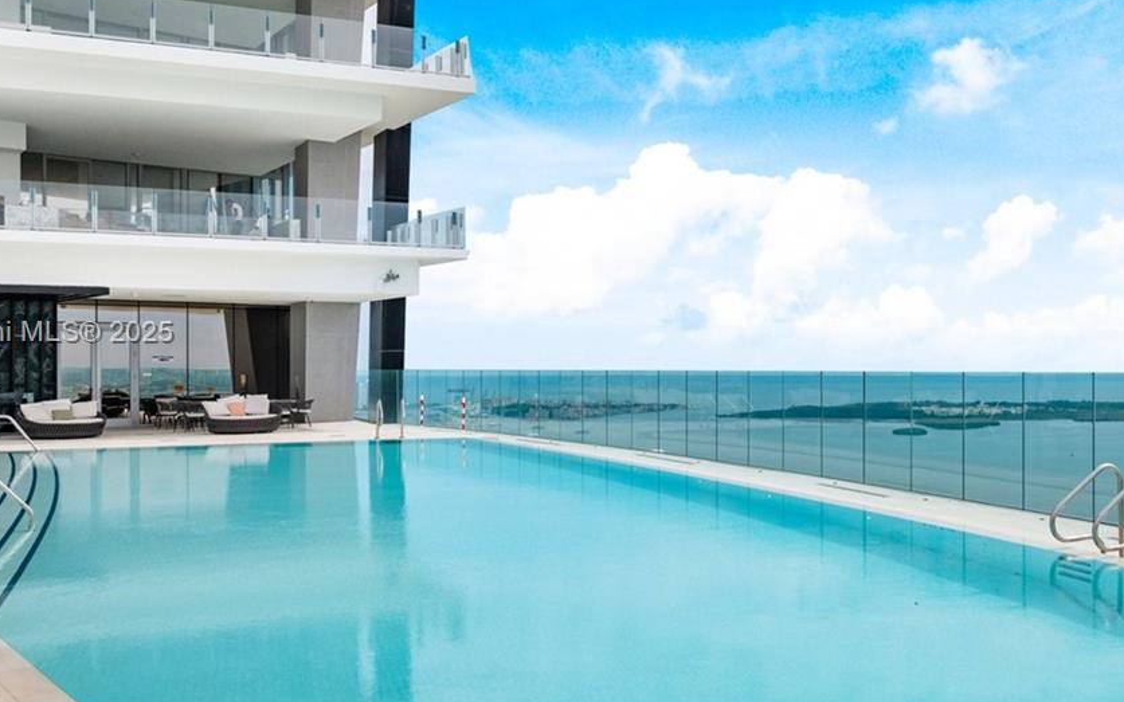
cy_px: 334
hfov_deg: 50.9
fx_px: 1133
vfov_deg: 34.4
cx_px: 818
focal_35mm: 37
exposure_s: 1/6400
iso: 1000
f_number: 5
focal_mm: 19
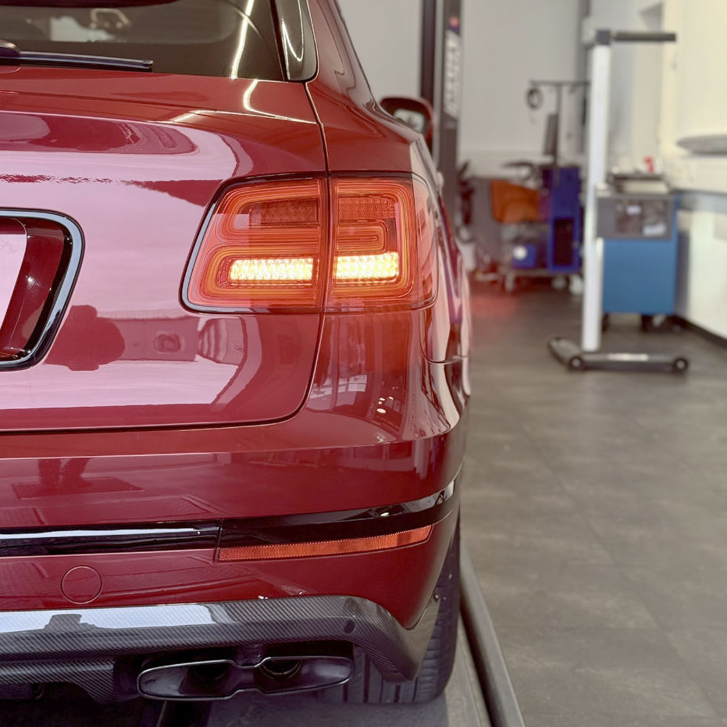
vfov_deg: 29.9
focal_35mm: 57
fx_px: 1354
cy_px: 280
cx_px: 362
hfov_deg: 30.0
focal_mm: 6.8
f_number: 1.8
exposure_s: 1/74
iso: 160
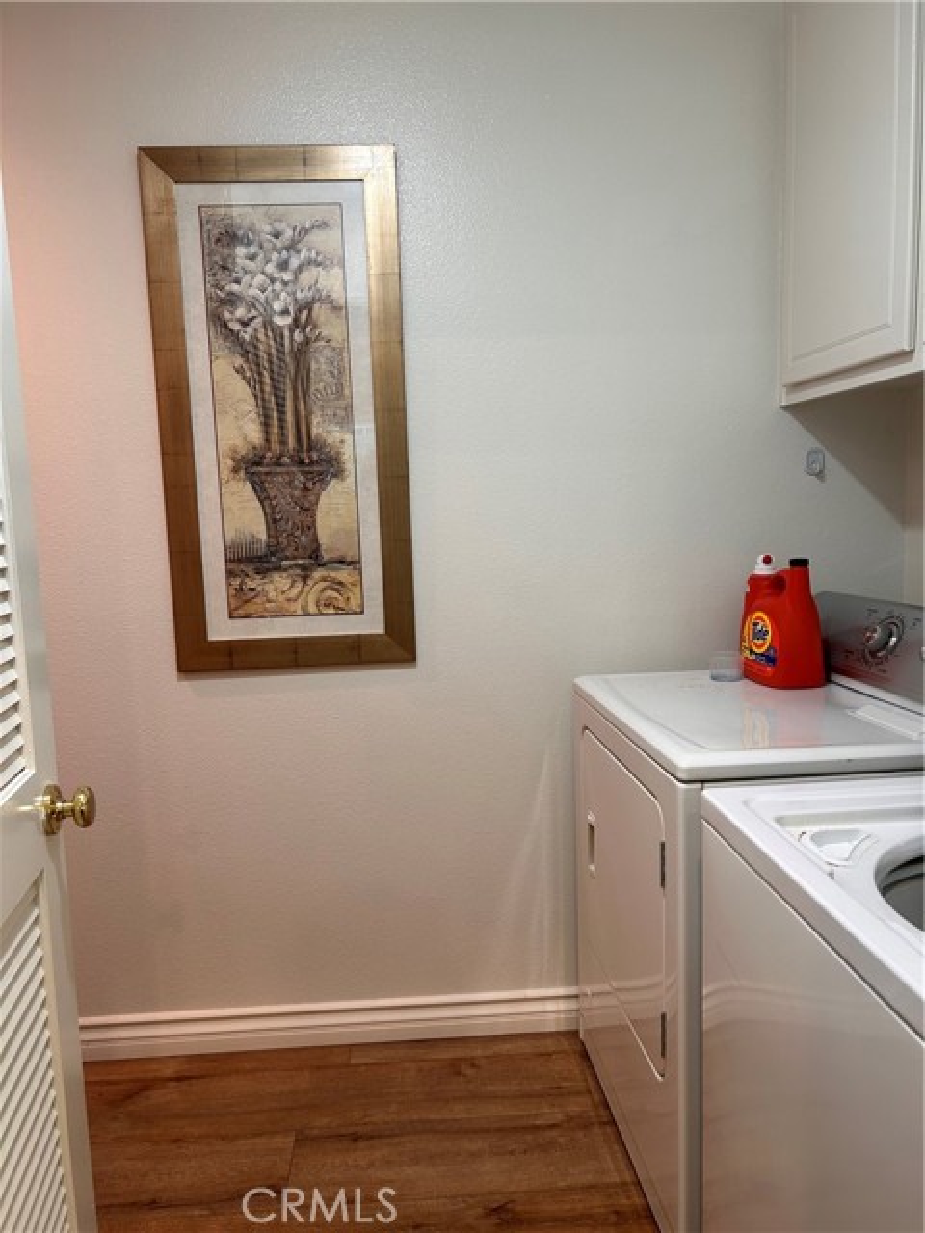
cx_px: 462
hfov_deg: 53.1
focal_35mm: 26
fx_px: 926
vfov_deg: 67.3
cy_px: 616
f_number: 1.5
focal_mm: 5.7
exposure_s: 1/60
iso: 80
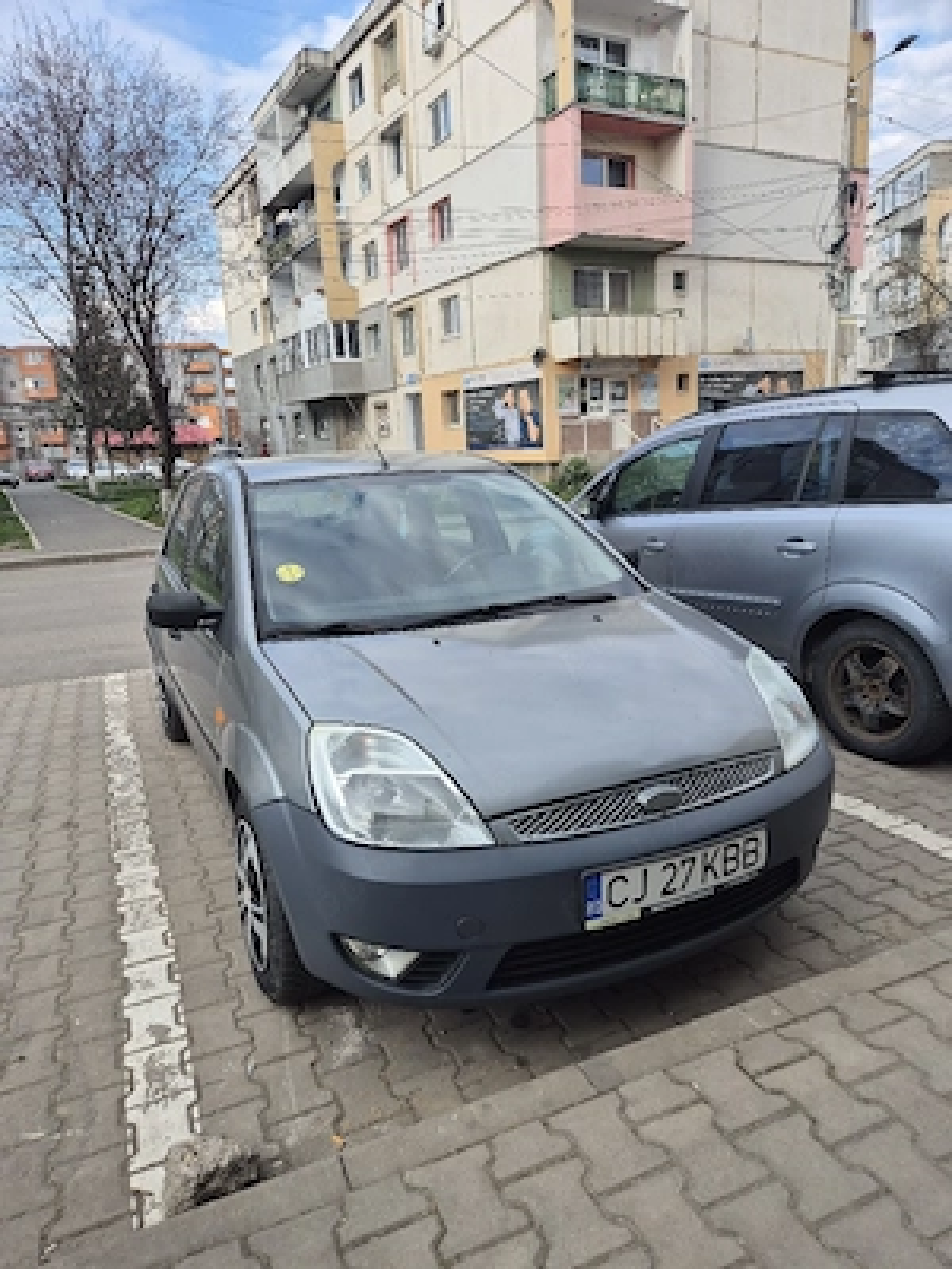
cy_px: 634
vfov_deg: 73.9
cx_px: 476
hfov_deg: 58.9
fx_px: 843
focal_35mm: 23
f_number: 1.8
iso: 25
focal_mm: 5.4
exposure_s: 1/500
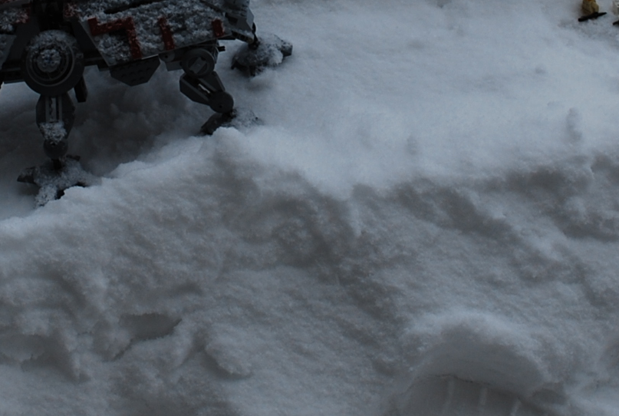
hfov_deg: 14.6
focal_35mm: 140
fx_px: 2413
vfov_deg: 9.7
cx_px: 213
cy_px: -81
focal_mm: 26
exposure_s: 1/125
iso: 100
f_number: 5.6
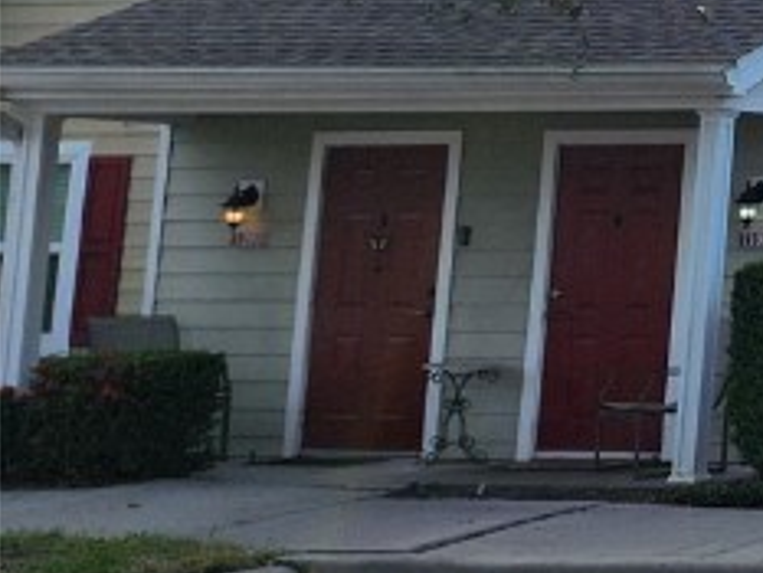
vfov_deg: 14.2
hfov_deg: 14.7
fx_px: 2227
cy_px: -118
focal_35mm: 101
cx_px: 1673
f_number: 1.8
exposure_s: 1/1686
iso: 12
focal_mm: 6.4
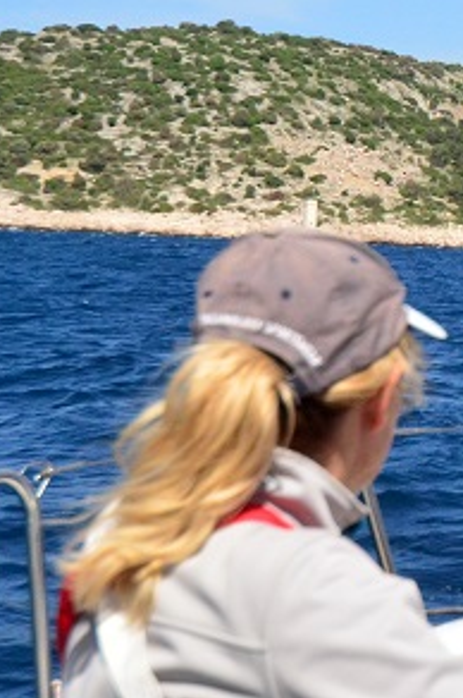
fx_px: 2378
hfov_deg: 10.7
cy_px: 152
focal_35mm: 123
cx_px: 703
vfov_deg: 16.6
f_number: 4.5
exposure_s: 1/8000
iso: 1000
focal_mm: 24
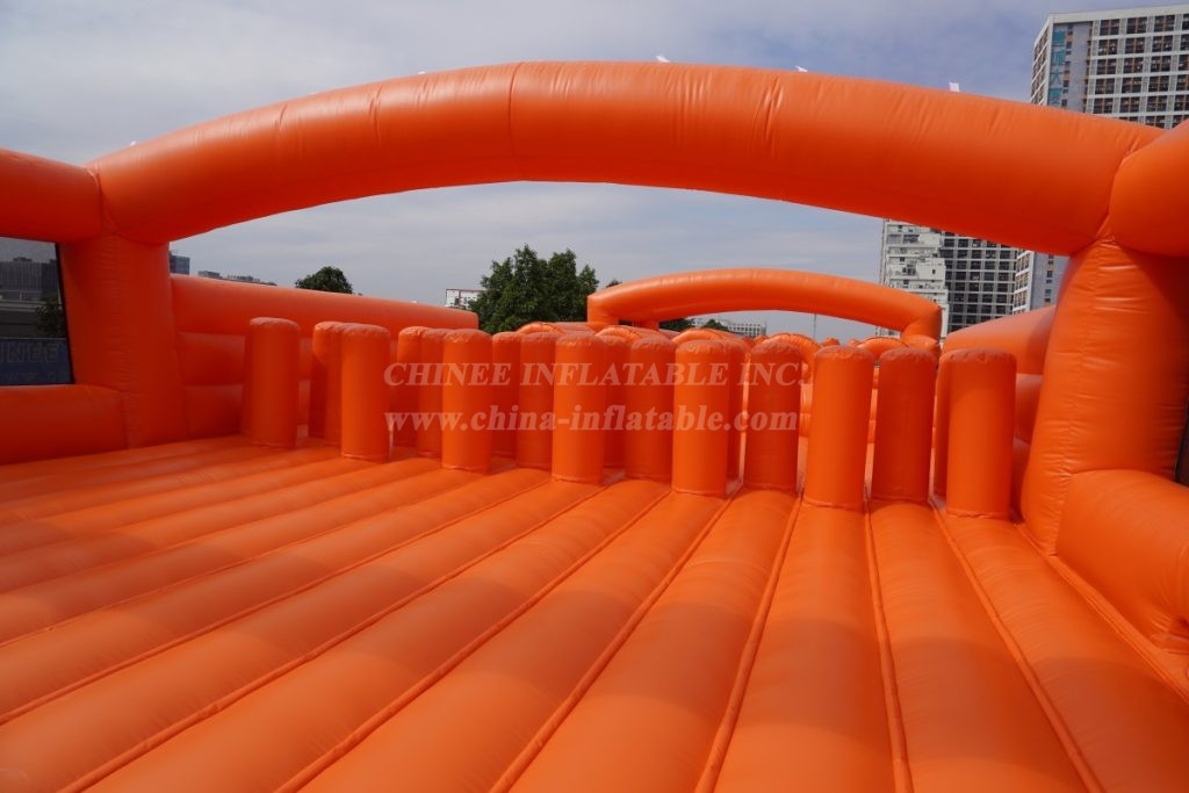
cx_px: 594
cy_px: 396
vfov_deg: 53.1
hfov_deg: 73.7
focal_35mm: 24
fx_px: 793
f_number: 8
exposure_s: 1/500
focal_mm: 16
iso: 100
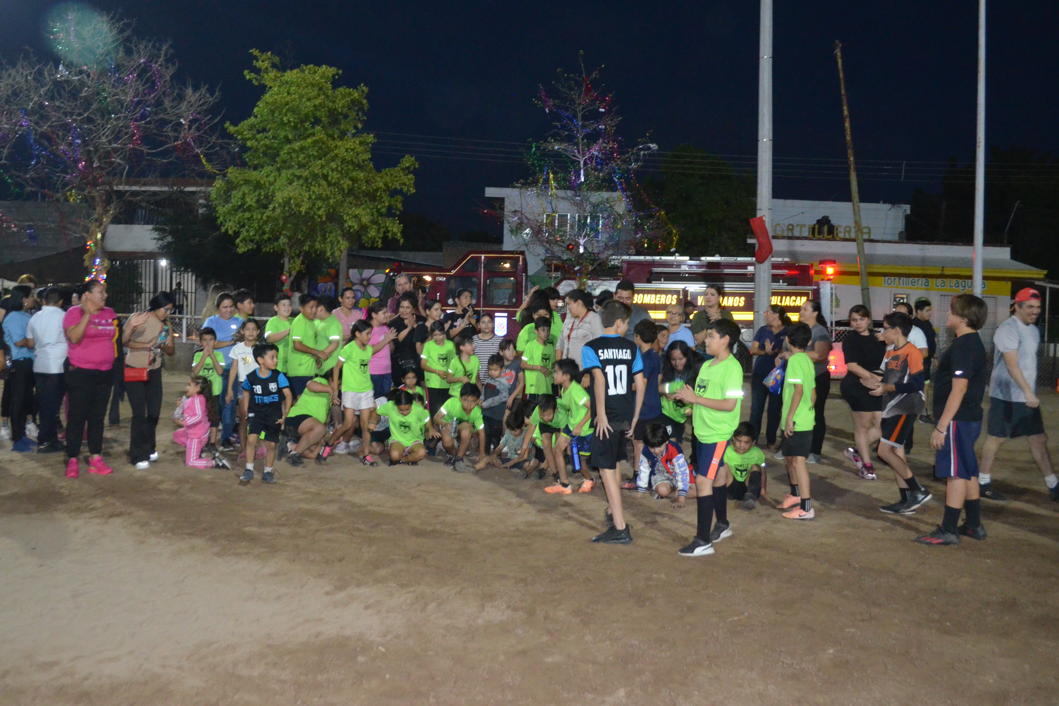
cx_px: 475
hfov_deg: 58.6
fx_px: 941
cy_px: 313
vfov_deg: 41.1
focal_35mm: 32
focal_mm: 18
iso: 3200
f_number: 3.5
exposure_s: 1/60
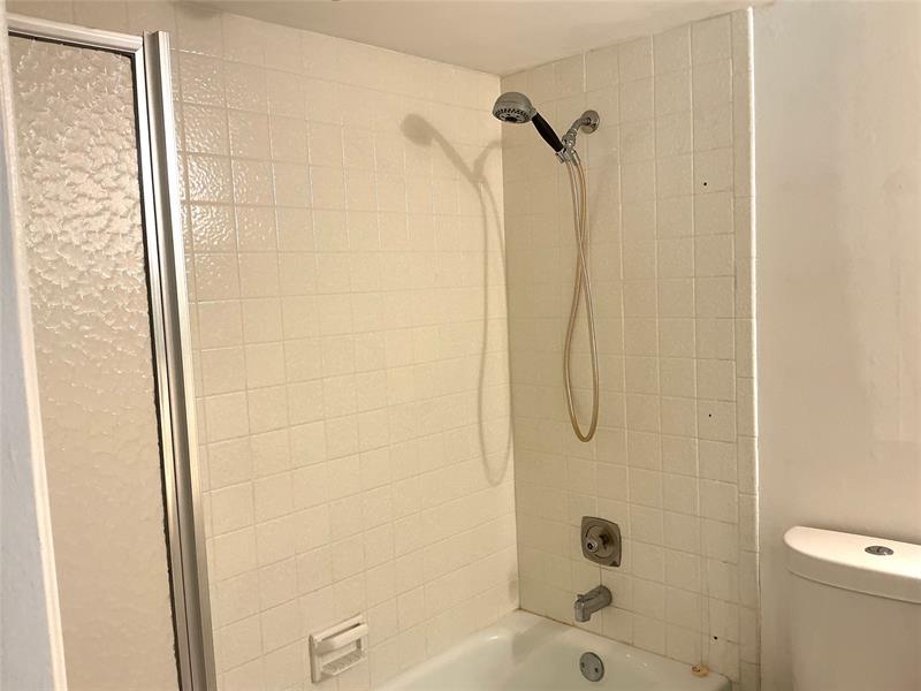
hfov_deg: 61.7
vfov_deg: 48.2
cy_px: 346
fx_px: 772
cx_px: 460
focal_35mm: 29
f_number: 1.8
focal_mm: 3
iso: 50
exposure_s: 1/60
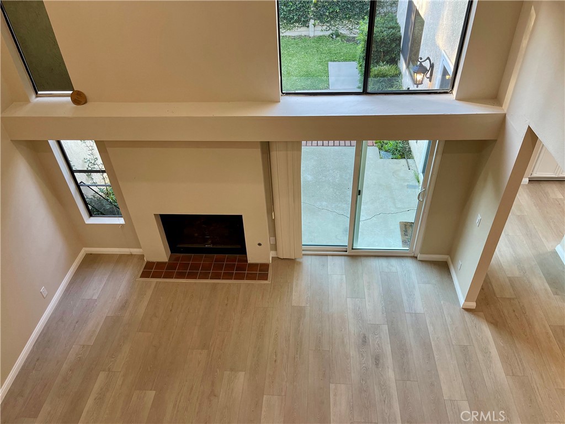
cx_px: 282
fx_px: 424
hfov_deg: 67.3
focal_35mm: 26
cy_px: 212
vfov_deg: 53.1
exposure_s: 1/120
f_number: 1.6
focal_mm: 5.1
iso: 125
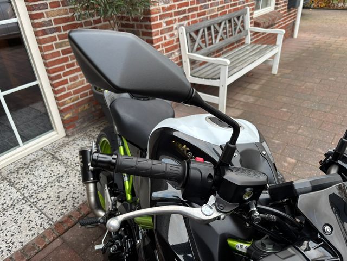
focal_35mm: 26
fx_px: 261
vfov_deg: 53.1
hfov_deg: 67.3
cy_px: 130
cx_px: 174
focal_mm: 5.96
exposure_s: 1/50
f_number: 1.6
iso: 160
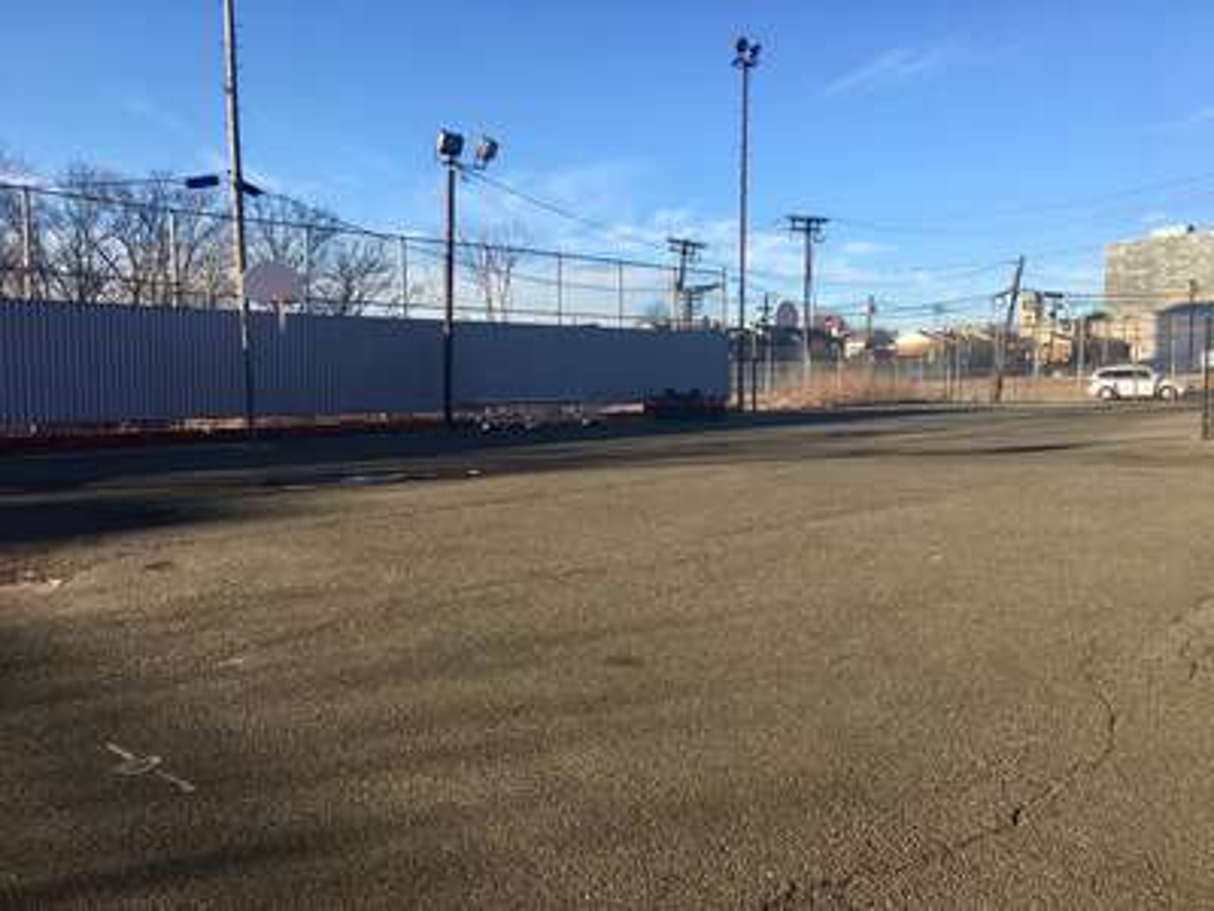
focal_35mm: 29
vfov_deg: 48.2
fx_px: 1017
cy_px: 456
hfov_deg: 61.7
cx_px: 607
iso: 25
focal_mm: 4.15
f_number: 2.2
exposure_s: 1/810
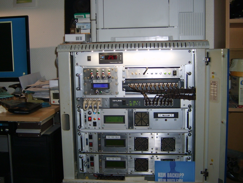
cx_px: 112
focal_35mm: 42
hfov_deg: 44.8
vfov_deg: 34.4
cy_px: 95
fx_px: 295
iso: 100
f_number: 2.8
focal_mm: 5.8
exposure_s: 1/45
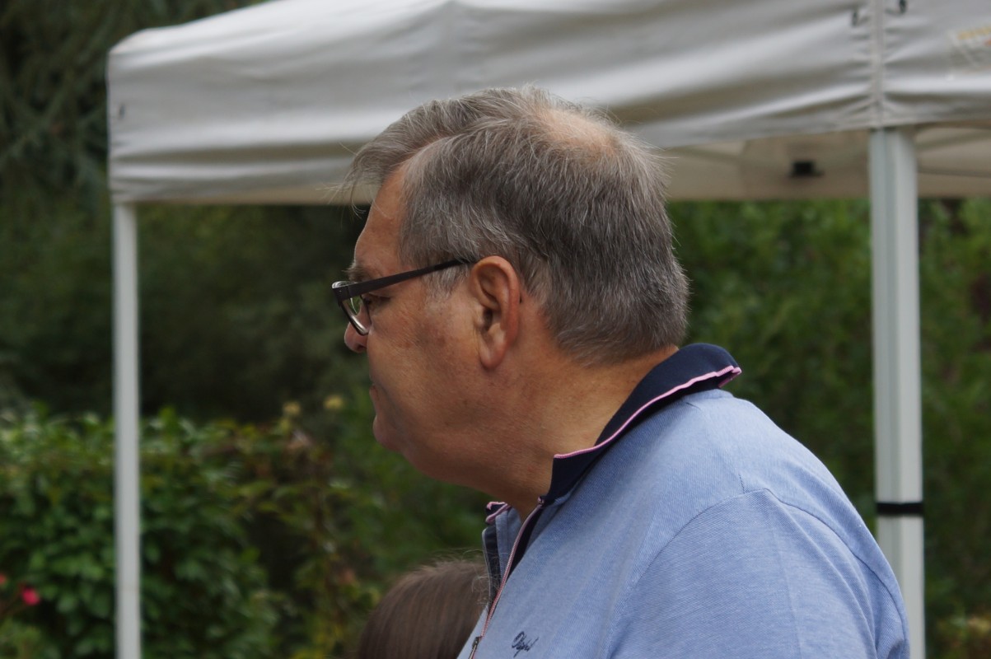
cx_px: 496
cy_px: 330
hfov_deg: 13.7
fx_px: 4126
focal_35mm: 150
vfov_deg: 9.1
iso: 100
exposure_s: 1/160
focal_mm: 50
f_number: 5.6
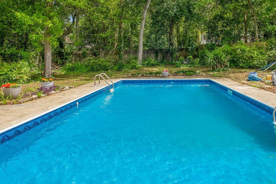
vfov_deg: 51.3
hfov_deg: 72.9
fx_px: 184
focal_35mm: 24
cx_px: 166
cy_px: 51
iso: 400
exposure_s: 1/680
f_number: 8
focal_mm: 10
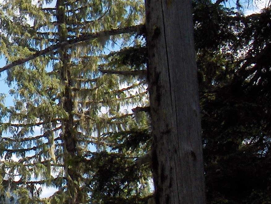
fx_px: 1780
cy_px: 92
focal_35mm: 227
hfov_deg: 8.5
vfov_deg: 6.6
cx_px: -153
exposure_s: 1/446
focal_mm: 14.3
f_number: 6
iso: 73
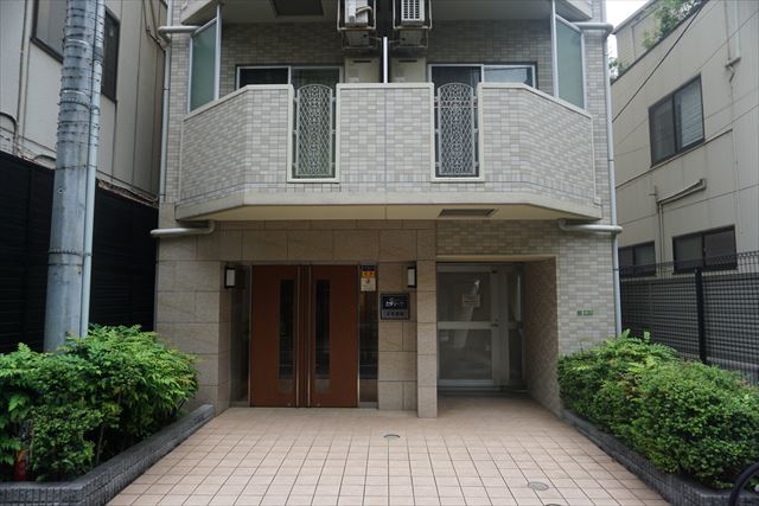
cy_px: 253
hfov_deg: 73.7
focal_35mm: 24
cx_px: 380
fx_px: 506
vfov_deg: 53.2
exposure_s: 1/160
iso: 320
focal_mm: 16
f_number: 4
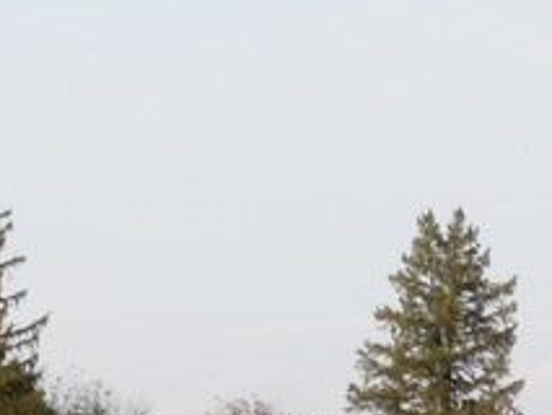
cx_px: 617
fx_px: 7180
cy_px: 752
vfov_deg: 3.3
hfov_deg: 4.4
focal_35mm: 450
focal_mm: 21.5
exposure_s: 1/160
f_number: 5.4
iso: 100
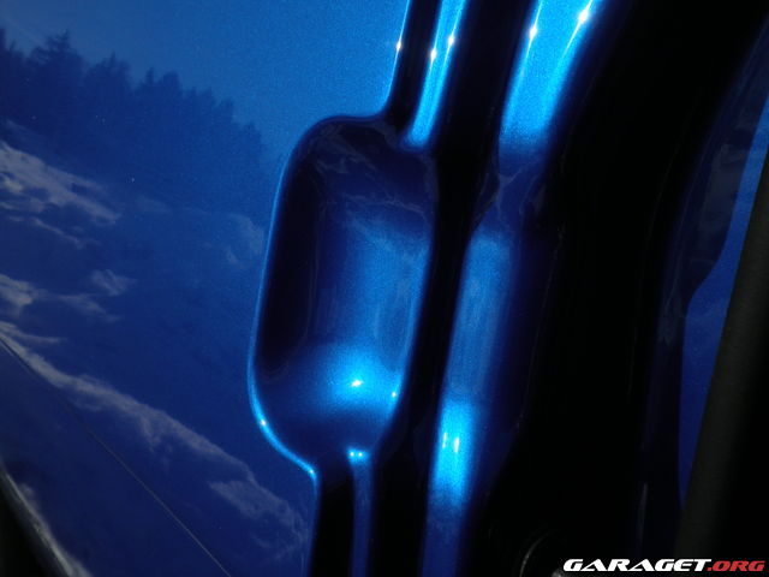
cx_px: 384
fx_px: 689
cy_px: 288
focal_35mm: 31
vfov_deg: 45.4
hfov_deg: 58.4
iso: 64
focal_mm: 5.5
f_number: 8.4
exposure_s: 1/320
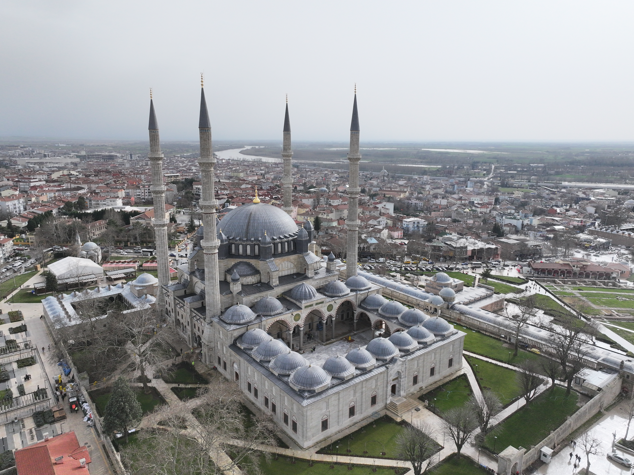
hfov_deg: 71.6
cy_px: 238
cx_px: 317
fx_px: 439
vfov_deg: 56.8
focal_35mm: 24
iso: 390
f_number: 2.8
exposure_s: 1/4000
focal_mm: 12.29
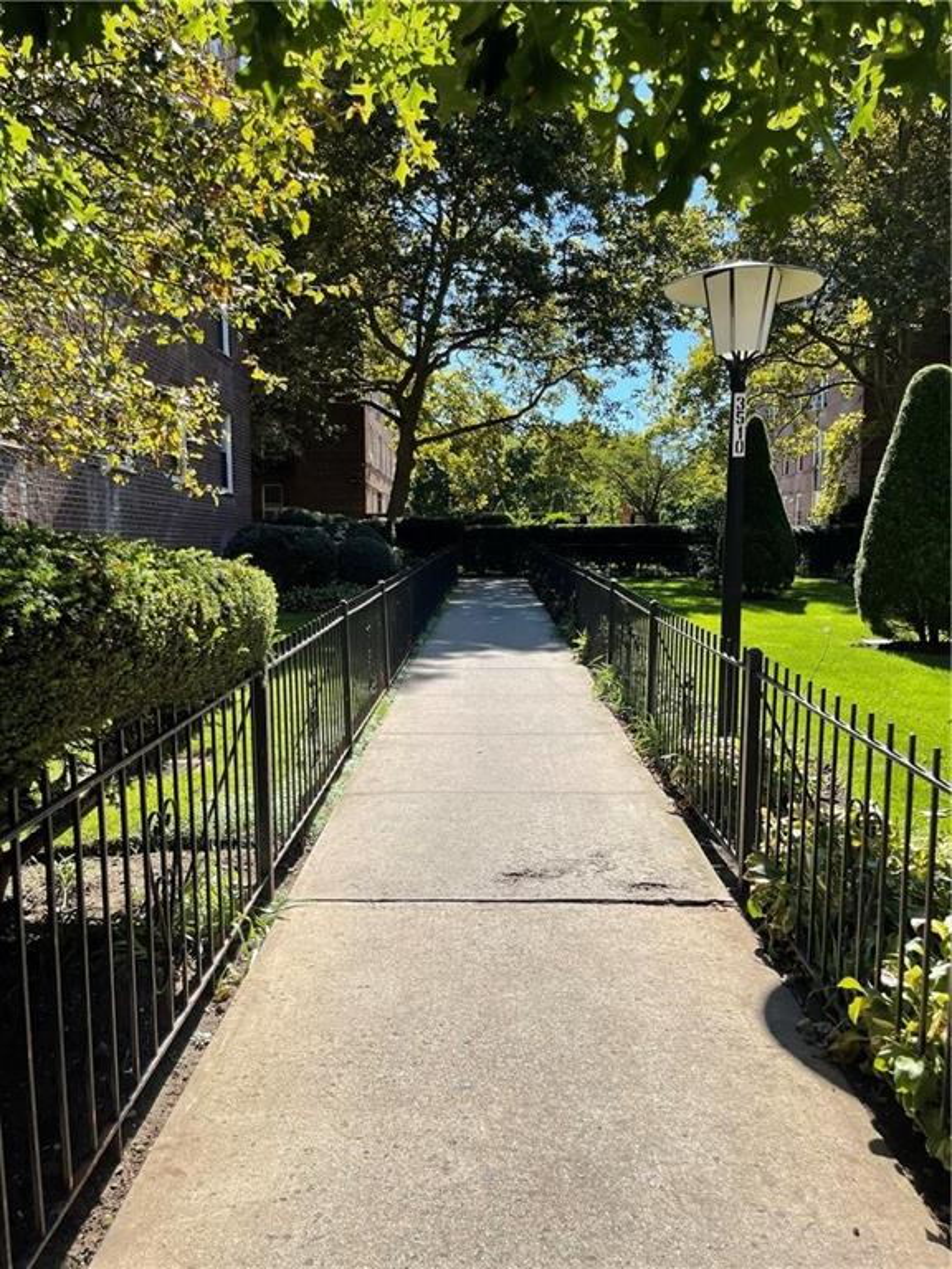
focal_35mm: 26
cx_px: 476
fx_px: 953
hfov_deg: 53.1
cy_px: 634
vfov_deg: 67.3
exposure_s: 1/2433
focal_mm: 5.1
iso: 32
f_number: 1.6
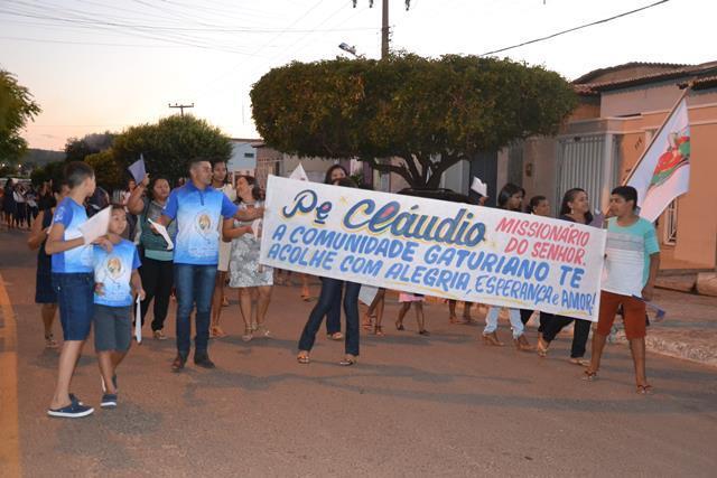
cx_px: 358
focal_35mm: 36
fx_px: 717
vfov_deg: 36.9
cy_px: 239
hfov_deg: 53.1
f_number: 3.8
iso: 3200
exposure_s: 1/60
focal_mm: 24
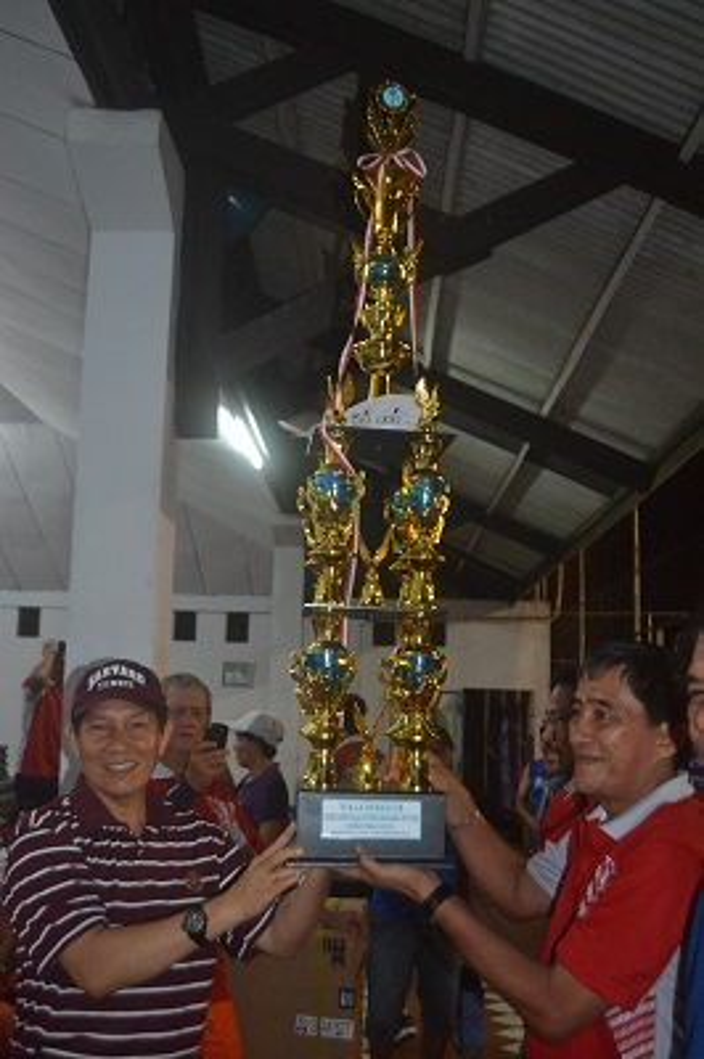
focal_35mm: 36
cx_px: 352
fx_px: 1058
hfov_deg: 36.8
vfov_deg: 53.2
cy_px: 530
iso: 3200
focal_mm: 24
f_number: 4
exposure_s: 1/60
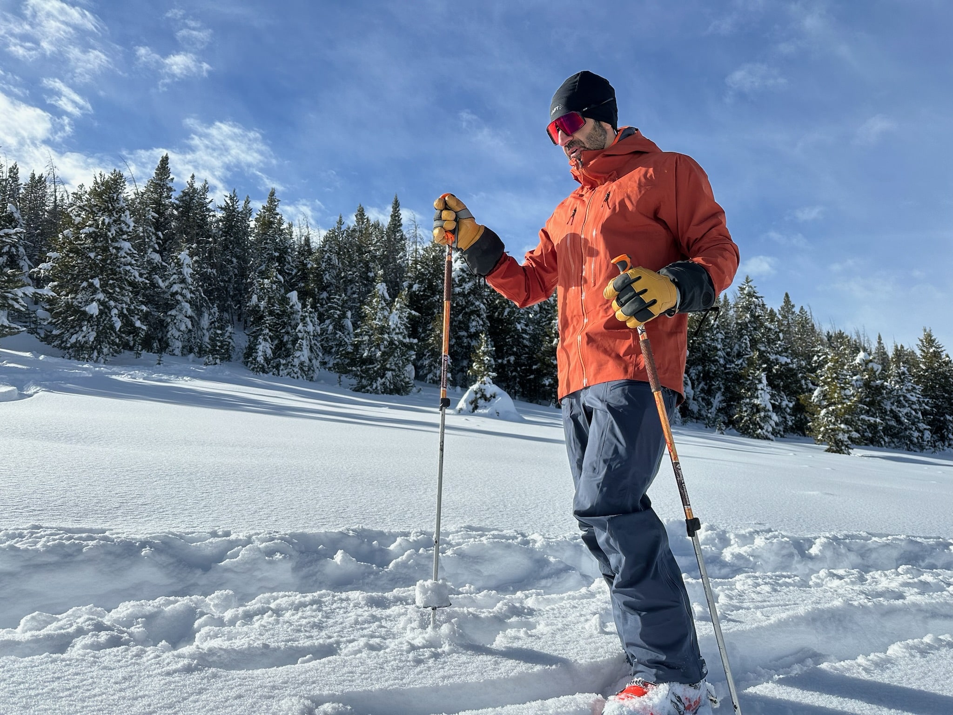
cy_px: 358
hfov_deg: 71.6
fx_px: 661
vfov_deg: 56.8
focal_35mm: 24
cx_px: 476
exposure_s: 1/8929
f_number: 1.78
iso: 80
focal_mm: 6.86
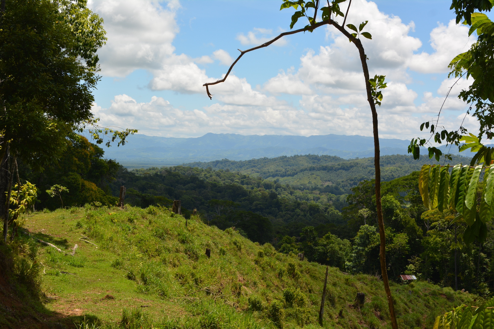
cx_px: 247
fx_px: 659
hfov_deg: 41.1
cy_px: 164
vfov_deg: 28.1
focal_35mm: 48
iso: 100
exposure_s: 1/200
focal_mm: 32
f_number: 11
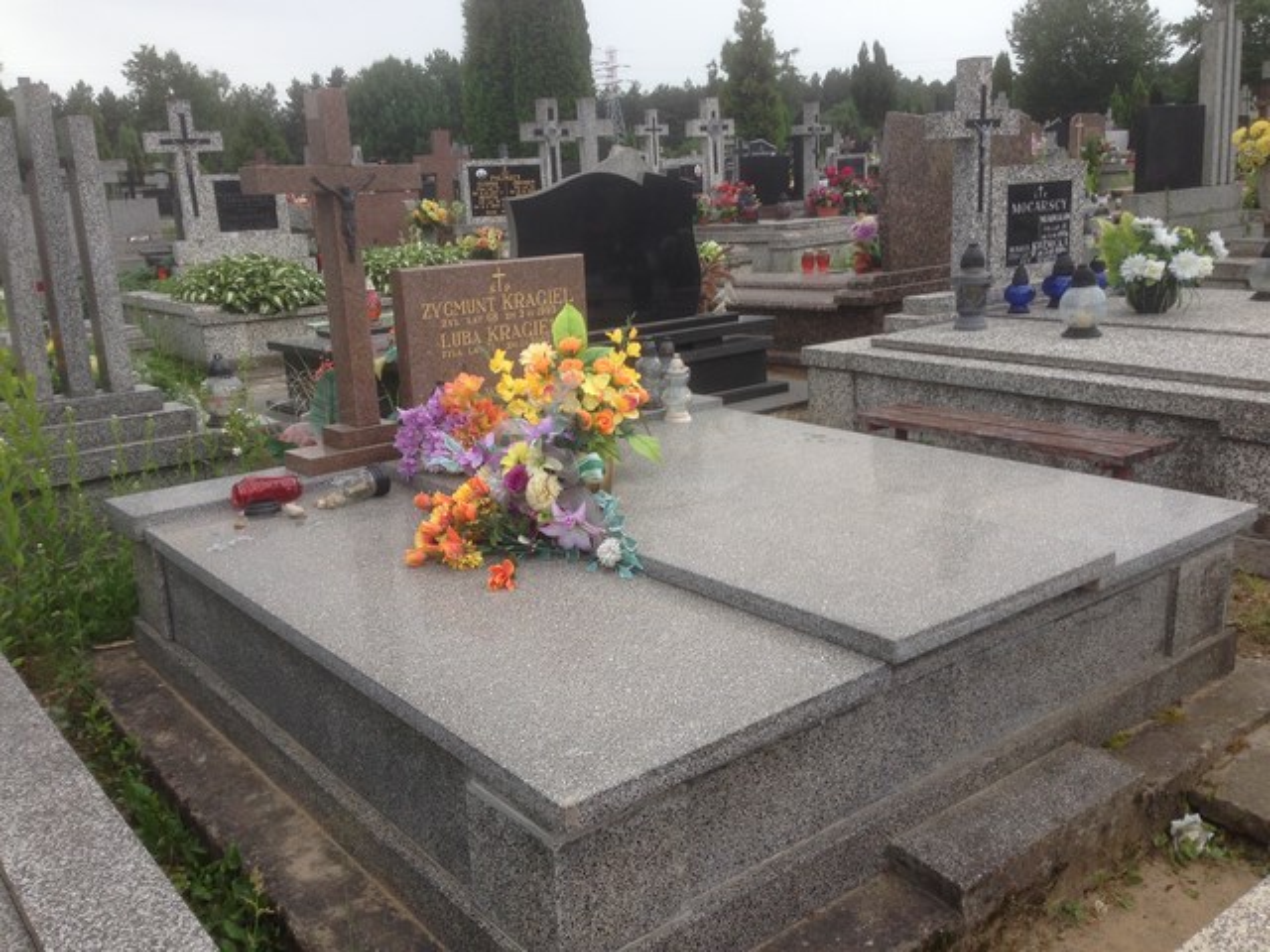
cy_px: 476
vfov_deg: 42.9
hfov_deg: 55.4
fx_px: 1211
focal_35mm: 33
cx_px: 635
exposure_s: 1/596
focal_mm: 4.12
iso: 50
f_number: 2.4
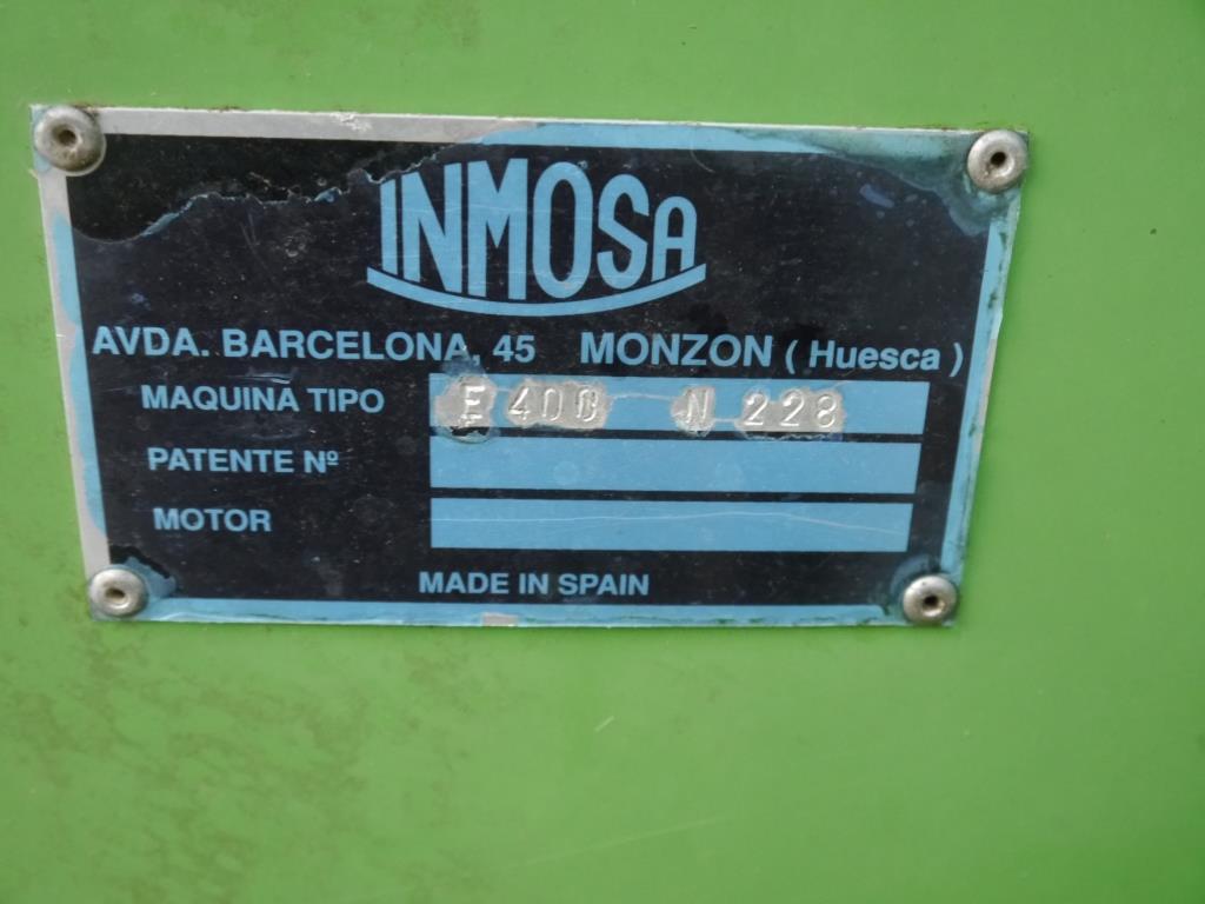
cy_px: 452
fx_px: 1601
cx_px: 602
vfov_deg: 31.5
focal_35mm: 46
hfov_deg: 41.2
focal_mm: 23
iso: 1600
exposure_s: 1/30
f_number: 4.4
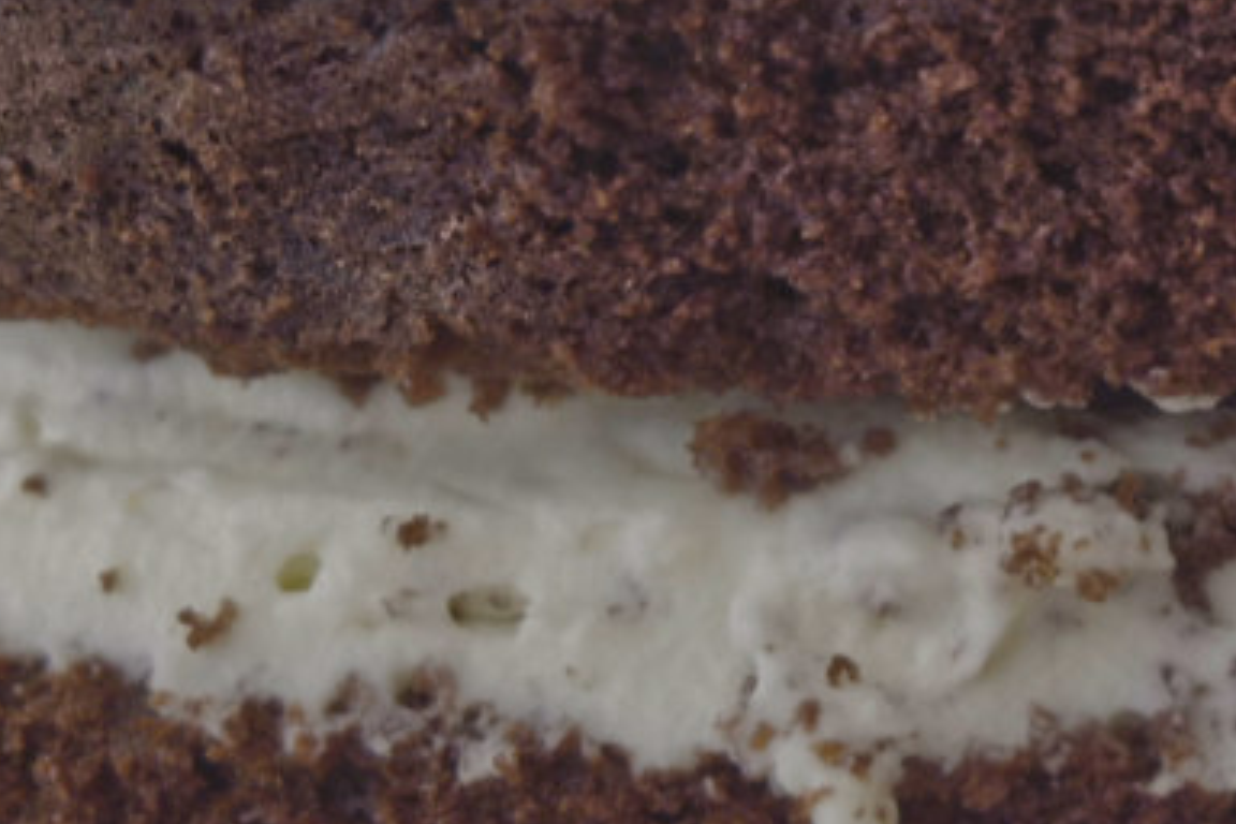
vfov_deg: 5.8
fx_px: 8068
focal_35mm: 235
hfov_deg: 8.7
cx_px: 1442
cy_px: -454
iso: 640
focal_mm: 47
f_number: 5.1
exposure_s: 1/100
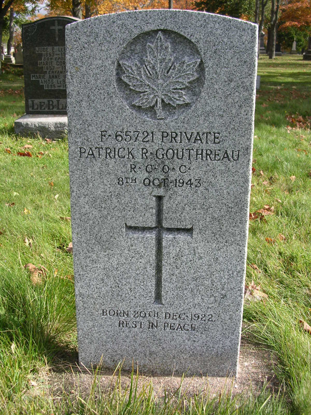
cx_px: 156
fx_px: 455
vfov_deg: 49.0
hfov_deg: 37.7
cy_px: 208
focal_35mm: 38
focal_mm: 5.8
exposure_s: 1/536
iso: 100
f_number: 2.8
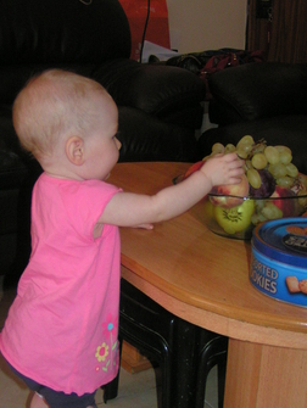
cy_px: 272
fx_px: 602
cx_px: 146
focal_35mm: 51
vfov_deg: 37.1
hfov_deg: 28.6
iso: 200
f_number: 2.8
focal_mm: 5.8
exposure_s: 1/40
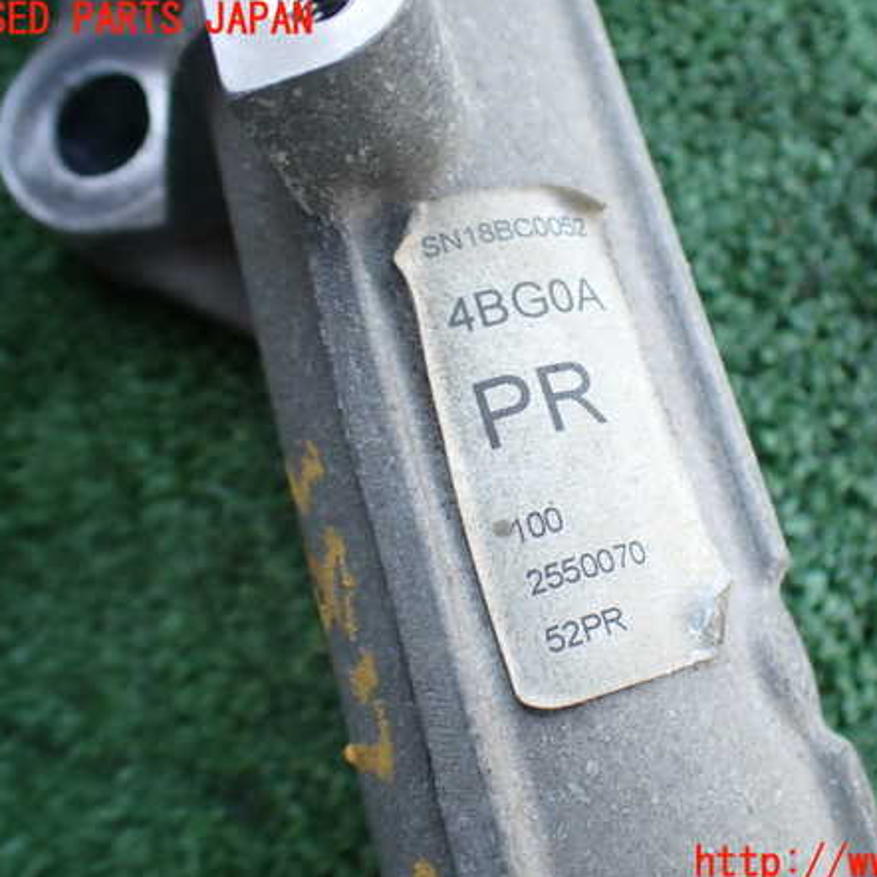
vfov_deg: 46.0
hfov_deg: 45.7
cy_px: 442
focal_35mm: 36
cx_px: 548
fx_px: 1032
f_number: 2.3
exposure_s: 1/125
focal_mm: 5.4
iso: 160
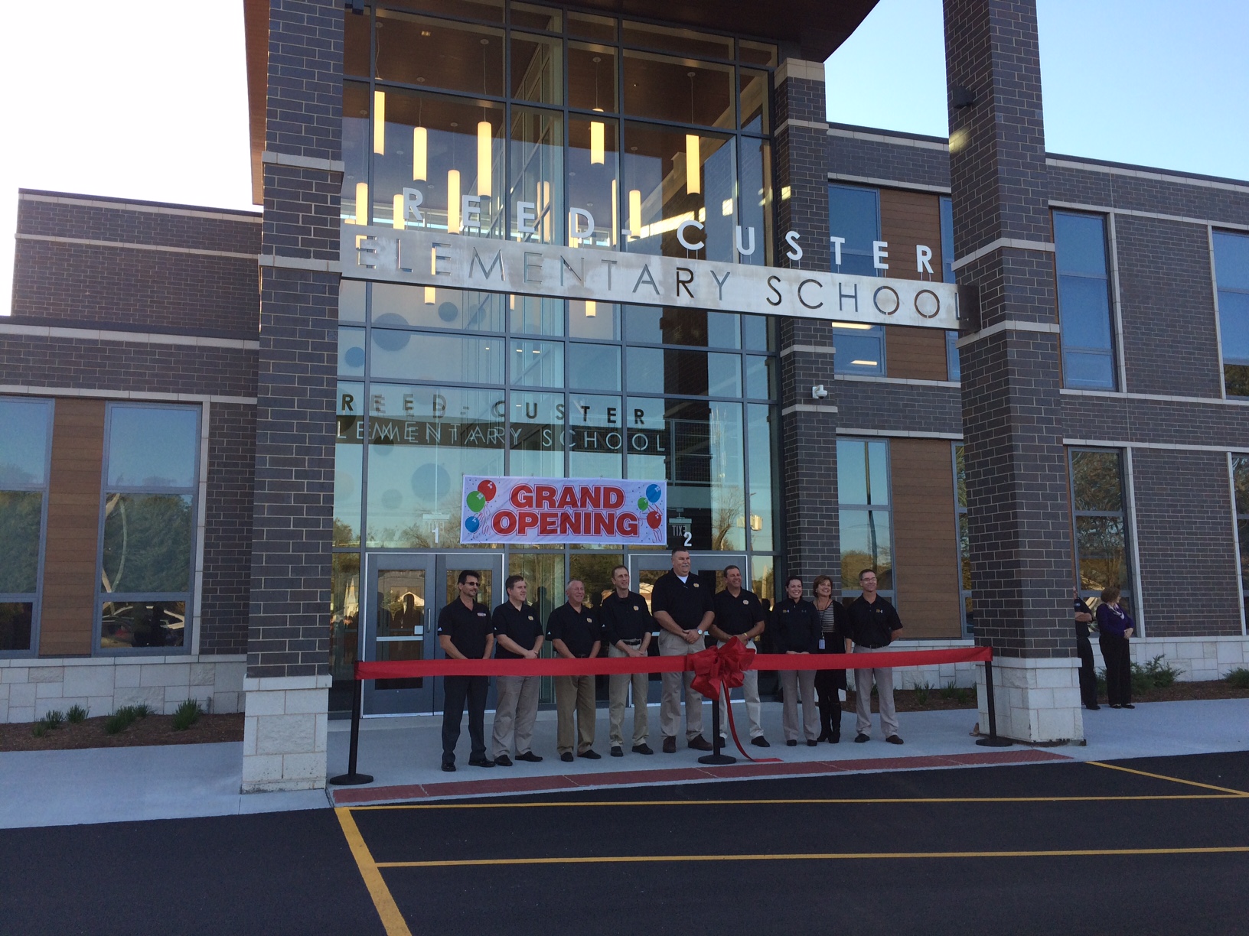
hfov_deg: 61.7
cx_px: 624
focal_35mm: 29
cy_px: 468
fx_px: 1046
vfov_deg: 48.2
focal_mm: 4.15
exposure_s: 1/380
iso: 32
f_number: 2.2
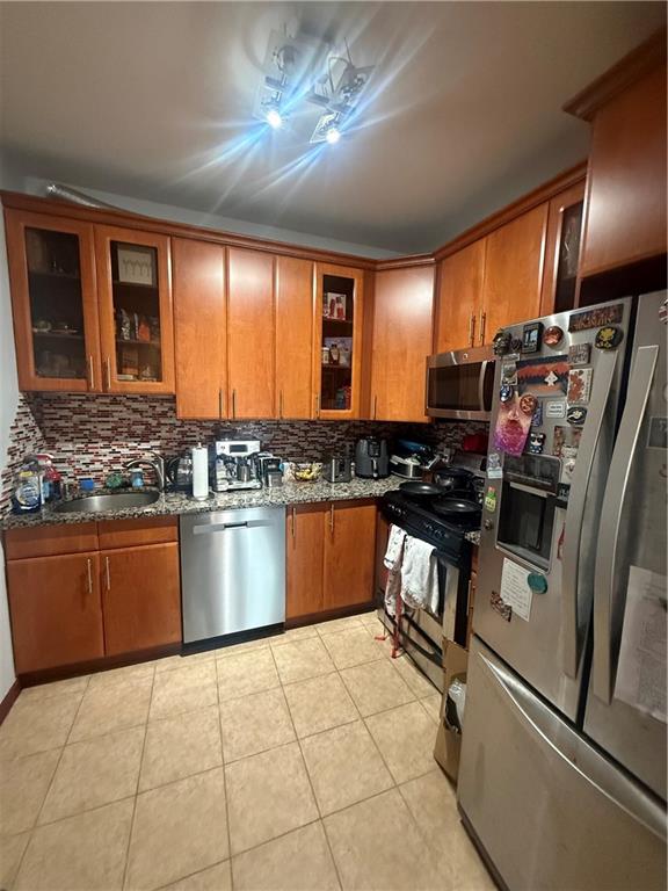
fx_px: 360
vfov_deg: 102.1
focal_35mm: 14
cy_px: 446
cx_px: 334
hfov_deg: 85.7
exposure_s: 1/60
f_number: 2.2
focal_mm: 2.22
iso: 800
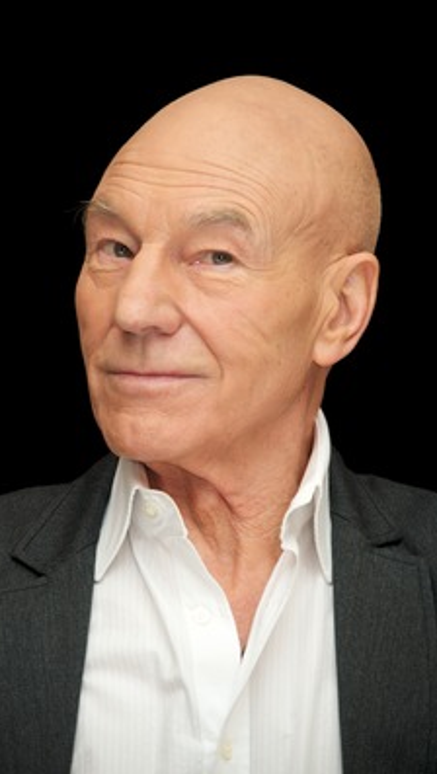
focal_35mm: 316
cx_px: 179
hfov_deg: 3.9
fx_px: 6494
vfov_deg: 6.8
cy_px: 386
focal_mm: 300
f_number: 5.6
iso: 800
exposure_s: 1/60
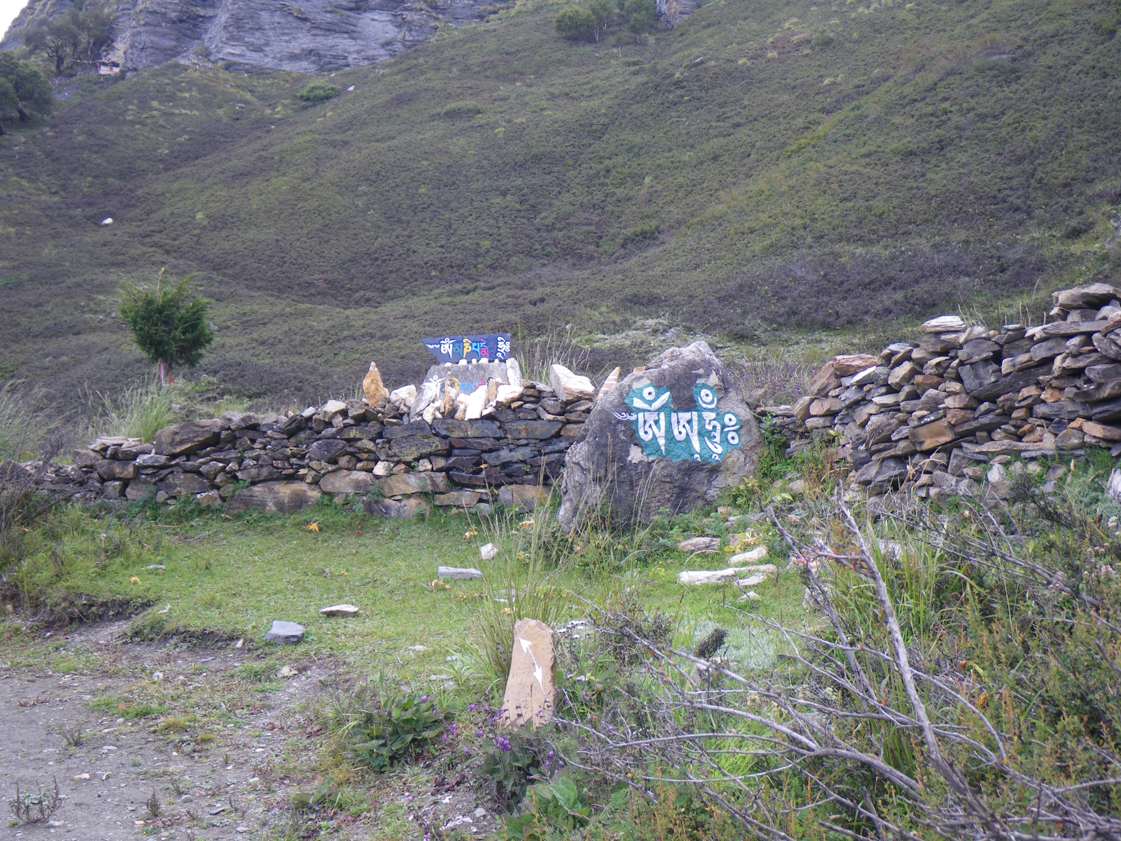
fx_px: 1360
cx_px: 560
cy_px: 420
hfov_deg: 44.8
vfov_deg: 34.3
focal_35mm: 42
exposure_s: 1/80
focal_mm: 7.5
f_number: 4.2
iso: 50
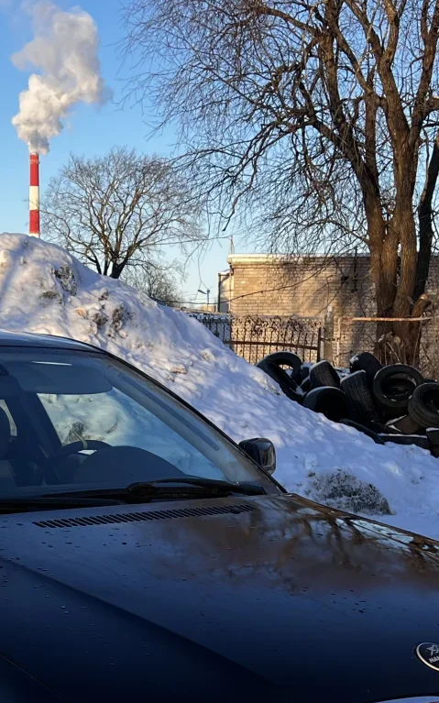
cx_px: 88
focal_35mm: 69
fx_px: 1322
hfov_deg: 18.7
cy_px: 598
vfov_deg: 28.9
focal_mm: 5.7
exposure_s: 1/949
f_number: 1.5
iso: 50
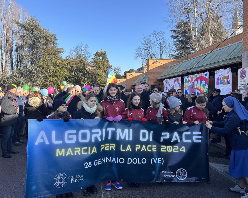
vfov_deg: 51.5
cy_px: 97
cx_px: 123
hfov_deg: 62.2
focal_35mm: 28
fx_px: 206
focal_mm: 5.7
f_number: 1.5
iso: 50
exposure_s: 1/1048
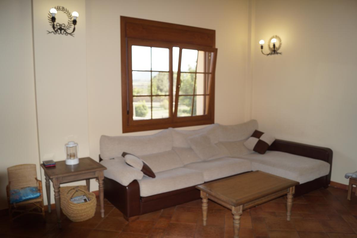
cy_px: 119
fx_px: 268
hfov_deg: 67.4
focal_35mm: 27
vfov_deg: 47.9
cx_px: 178
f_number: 4
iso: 100
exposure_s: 1/60
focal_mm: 18
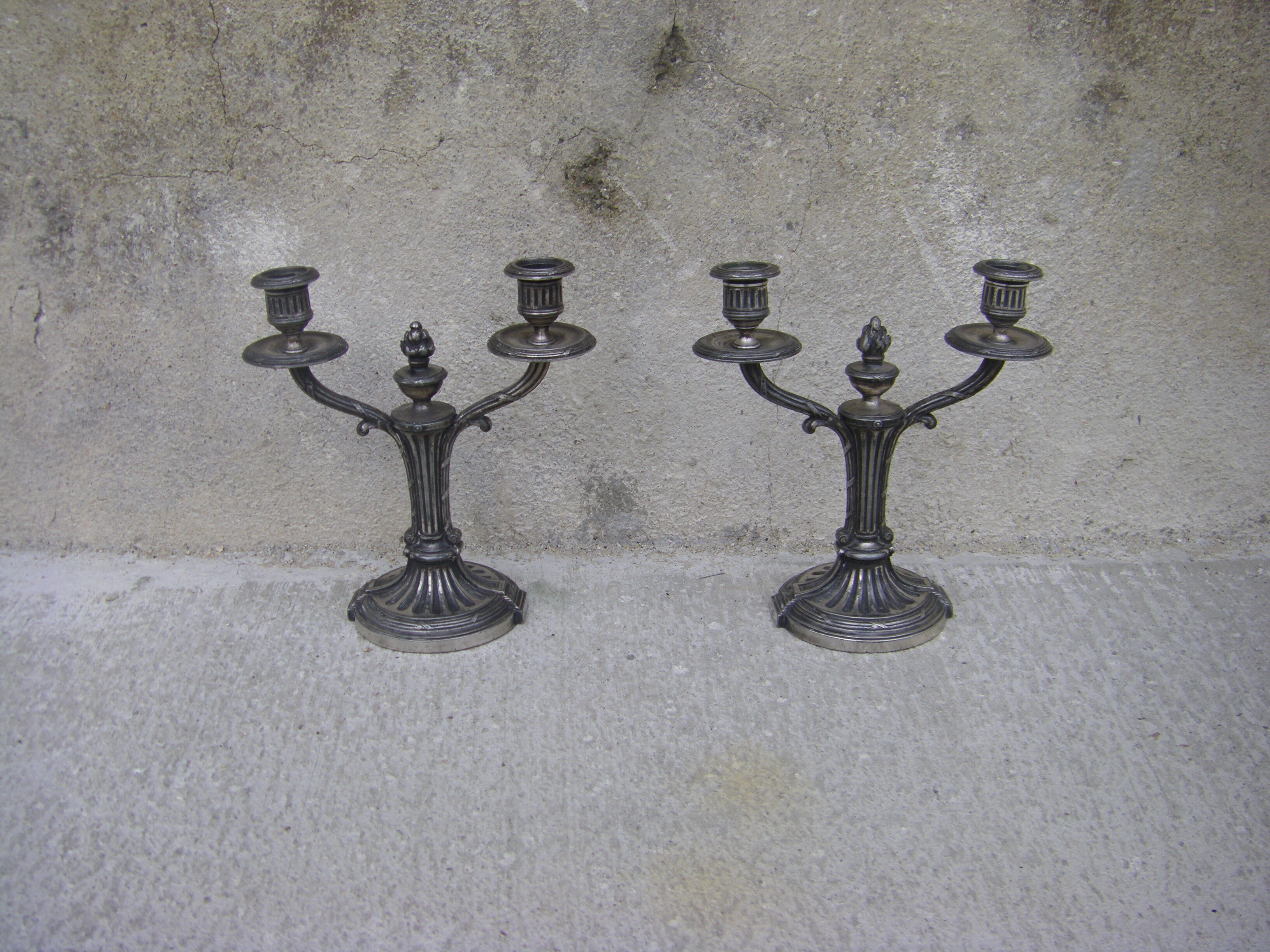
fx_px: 1394
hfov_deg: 49.0
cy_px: 476
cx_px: 635
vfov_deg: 37.7
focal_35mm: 38
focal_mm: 6.3
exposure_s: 1/250
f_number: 3.5
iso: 64
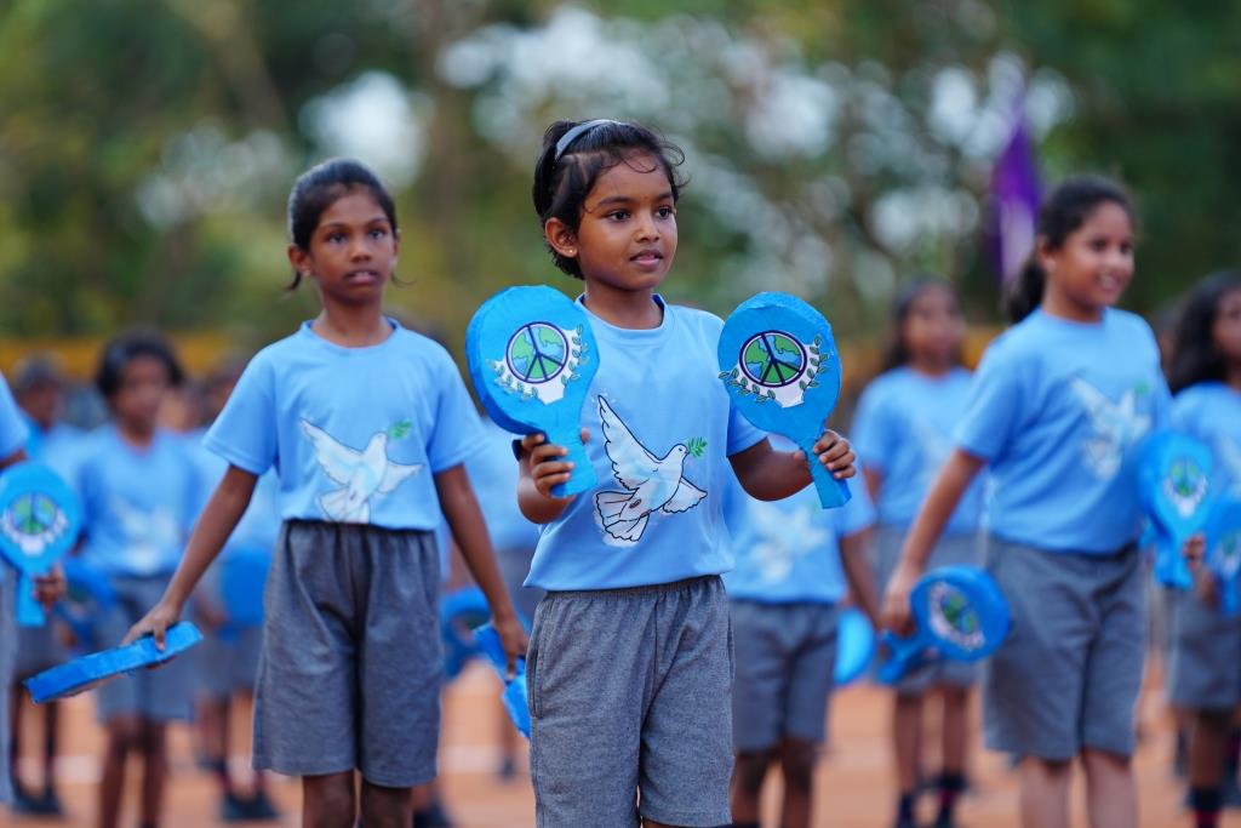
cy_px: 414
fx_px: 6895
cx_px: 620
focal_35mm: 200
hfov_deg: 10.3
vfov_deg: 6.9
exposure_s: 1/500
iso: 200
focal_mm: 200
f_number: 2.8
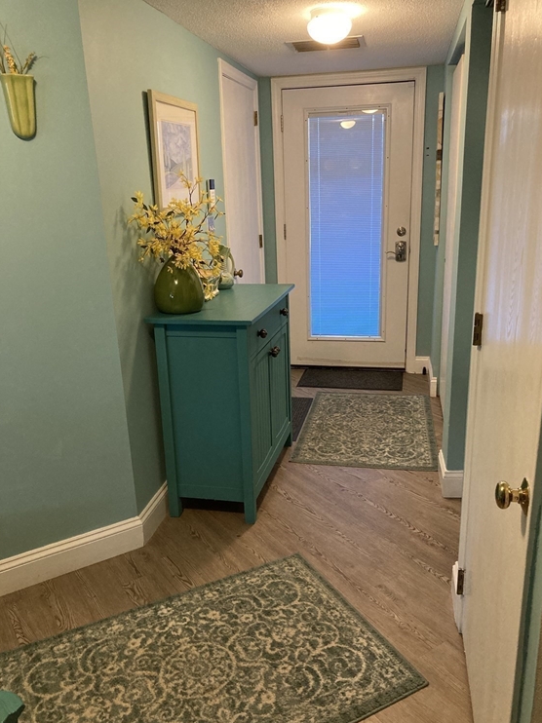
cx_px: 276
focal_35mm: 29
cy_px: 372
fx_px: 606
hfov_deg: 48.2
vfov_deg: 61.7
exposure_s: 1/40
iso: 320
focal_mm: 3.99
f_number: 1.8
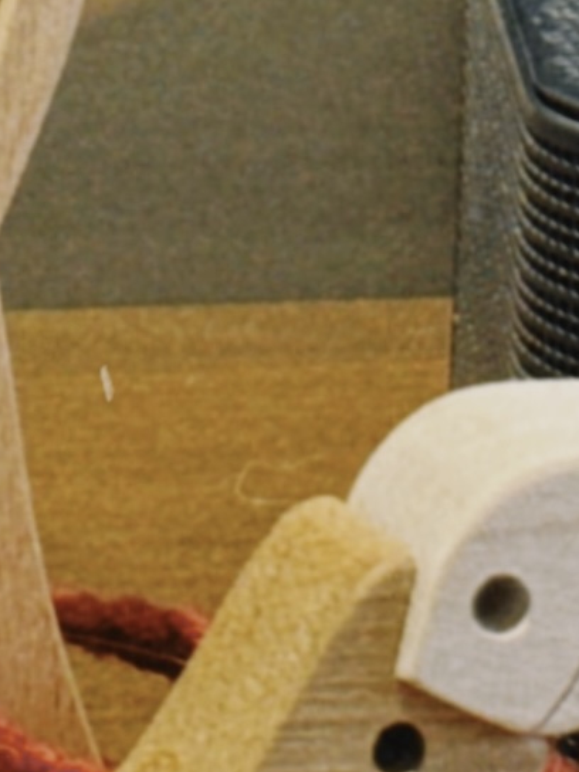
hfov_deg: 4.3
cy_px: -898
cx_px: -53
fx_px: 7783
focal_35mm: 349
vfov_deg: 5.5
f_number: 1.78
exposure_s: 1/50
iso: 200
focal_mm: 6.86
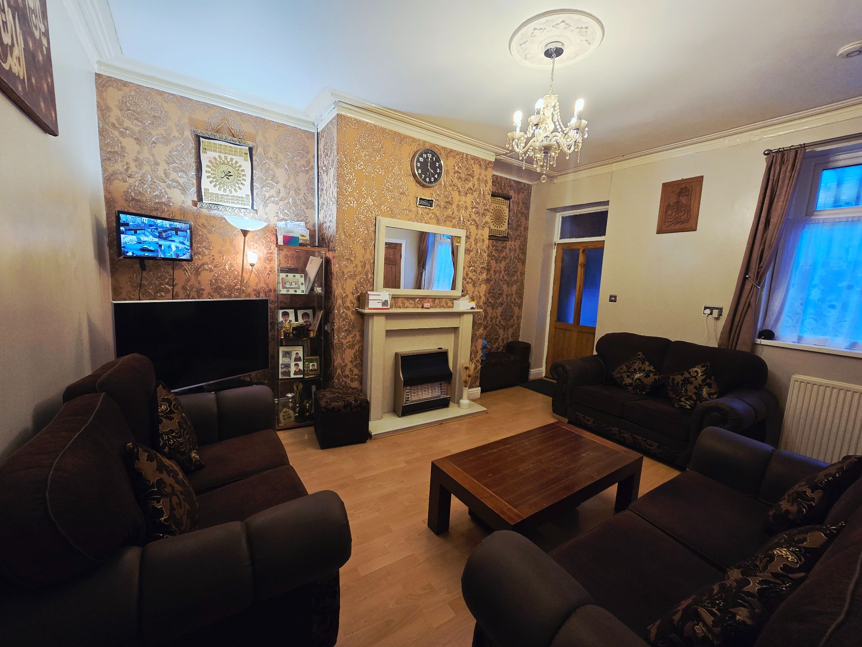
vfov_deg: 89.9
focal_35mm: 13
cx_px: 431
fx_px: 324
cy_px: 324
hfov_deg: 106.2
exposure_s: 1/50
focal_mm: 2.2
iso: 500
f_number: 2.2
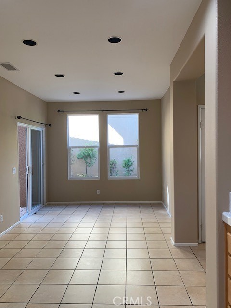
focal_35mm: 26
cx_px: 116
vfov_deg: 67.3
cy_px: 154
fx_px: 231
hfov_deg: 53.1
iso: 64
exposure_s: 1/120
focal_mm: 4.25
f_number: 1.8
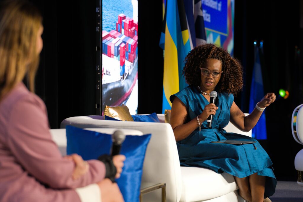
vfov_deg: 12.5
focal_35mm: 110
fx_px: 926
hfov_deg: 18.6
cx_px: 152
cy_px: 101
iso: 1600
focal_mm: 110
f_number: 4
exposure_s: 1/200
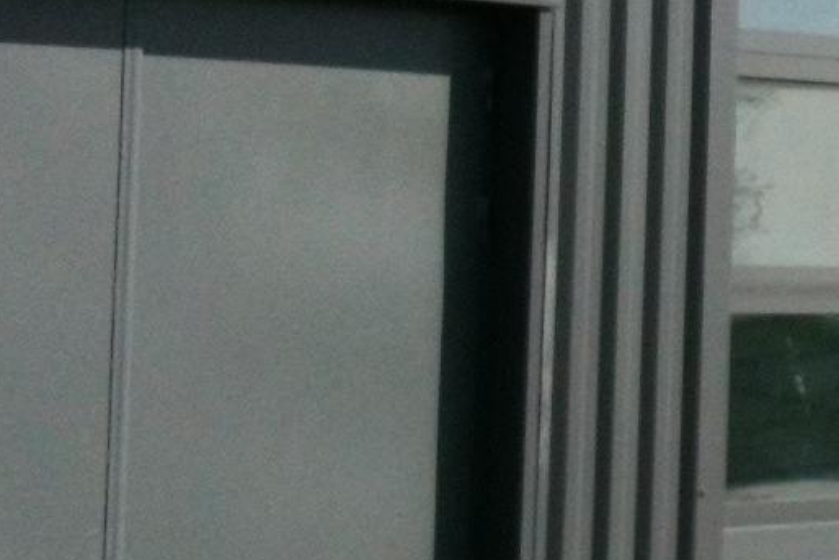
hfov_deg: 12.7
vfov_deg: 9.5
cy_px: 152
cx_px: 1557
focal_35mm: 145
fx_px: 3380
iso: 64
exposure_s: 1/1054
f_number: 2.8
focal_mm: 3.85
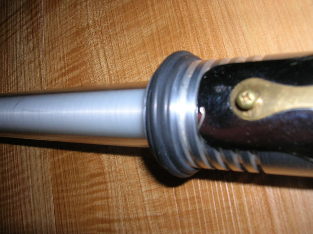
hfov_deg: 54.0
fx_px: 307
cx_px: 156
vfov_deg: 41.7
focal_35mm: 34
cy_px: 117
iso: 50
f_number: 4.9
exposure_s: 1/60.1
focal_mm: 5.7
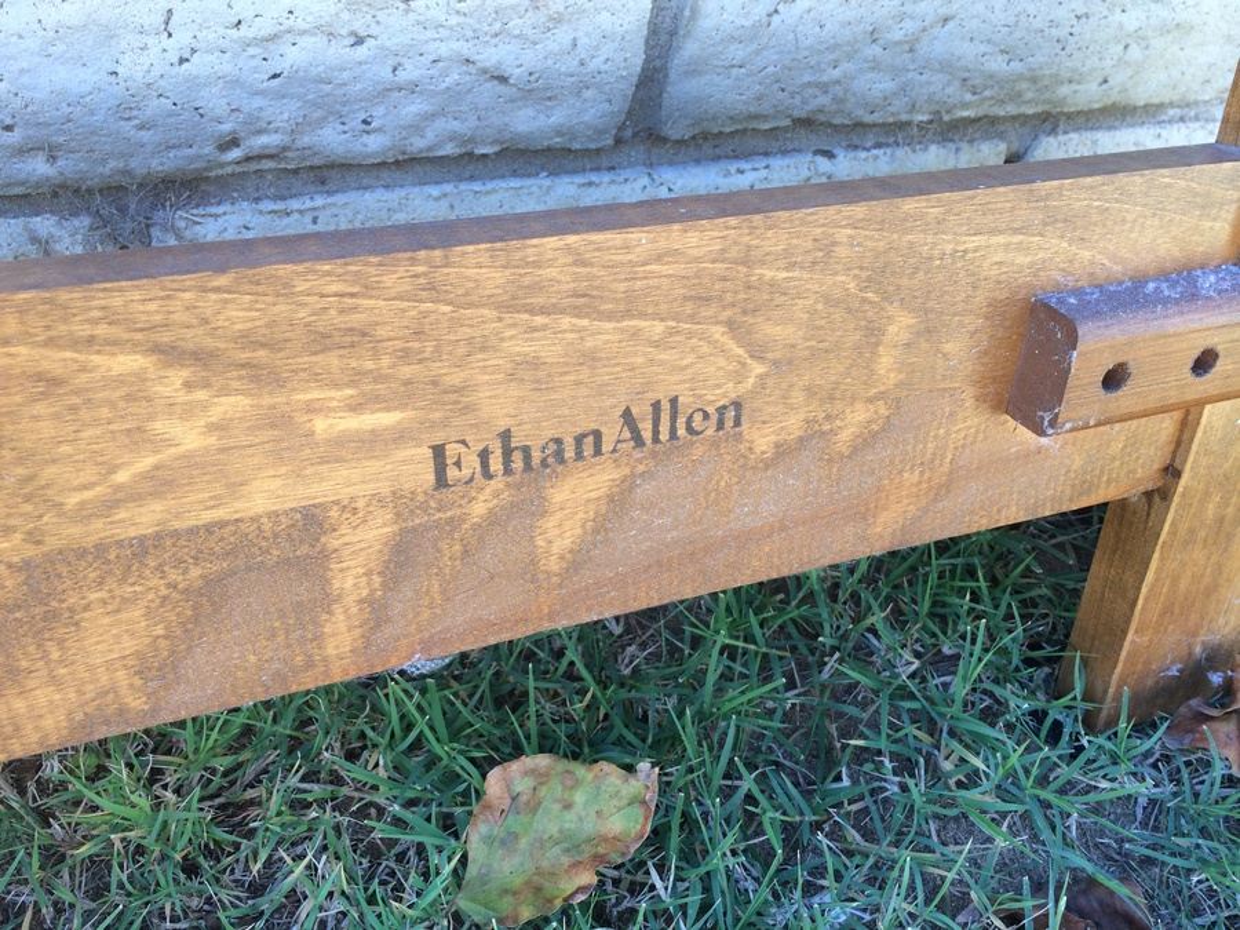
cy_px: 465
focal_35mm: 30
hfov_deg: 60.0
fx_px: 1075
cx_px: 620
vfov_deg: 46.8
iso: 40
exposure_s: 1/120
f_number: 2.2
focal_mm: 4.12
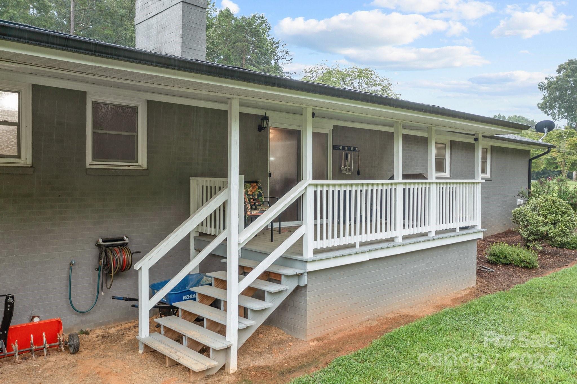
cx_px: 288
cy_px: 192
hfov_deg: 65.5
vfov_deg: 46.4
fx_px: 449
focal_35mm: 28
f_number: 2.8
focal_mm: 10.26
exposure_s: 1/30
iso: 100
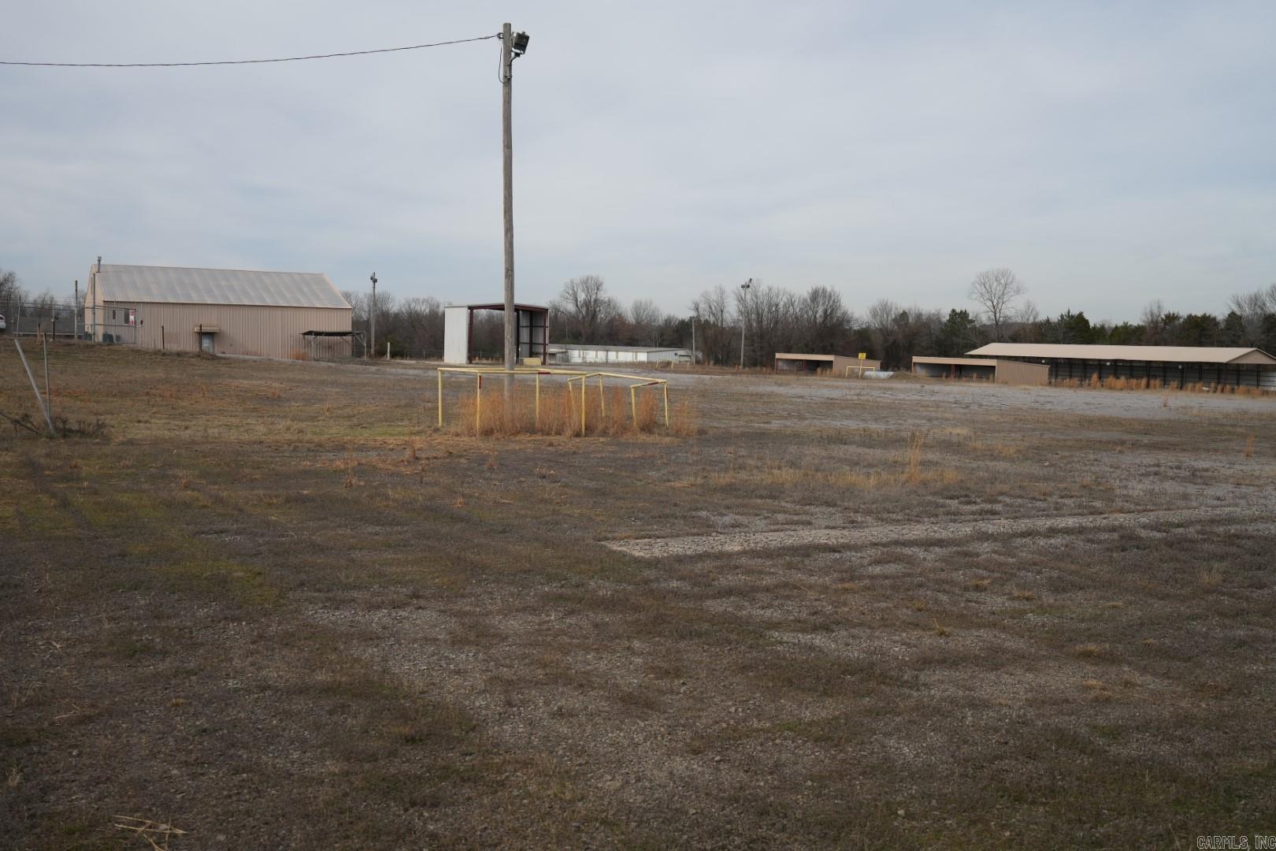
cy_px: 426
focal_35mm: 35
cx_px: 638
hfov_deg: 54.4
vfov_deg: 37.9
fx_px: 1240
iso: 400
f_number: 5.6
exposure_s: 1/2000
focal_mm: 35
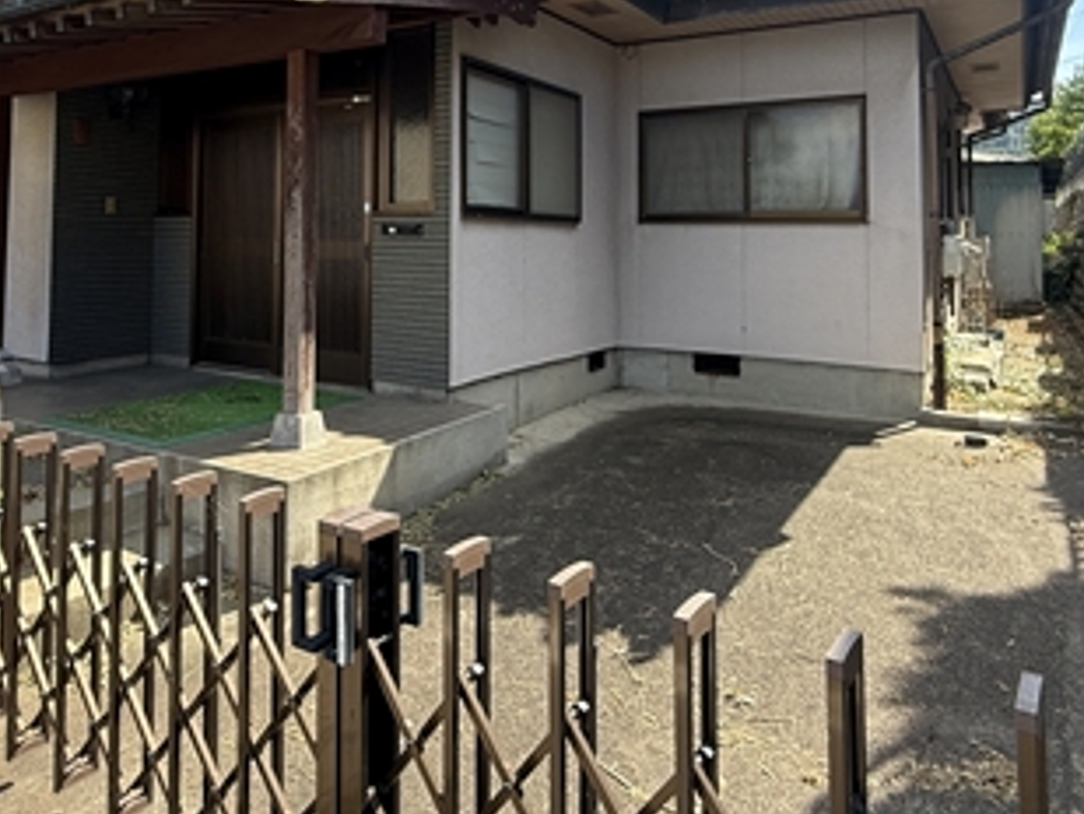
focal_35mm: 29
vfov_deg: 46.4
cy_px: 196
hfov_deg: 60.6
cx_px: 389
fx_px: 908
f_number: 2.2
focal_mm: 2.22
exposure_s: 1/439
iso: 64
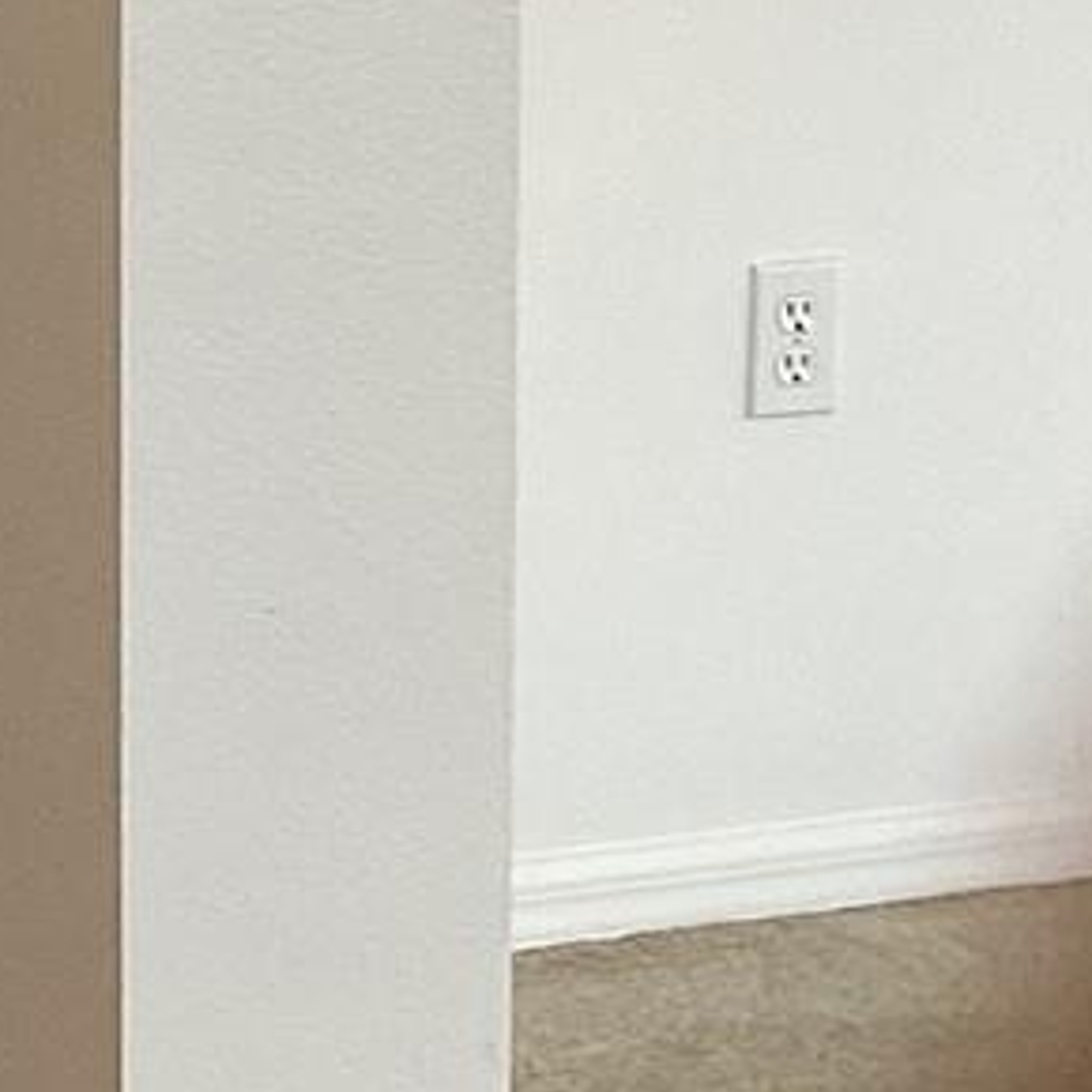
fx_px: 5389
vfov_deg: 11.3
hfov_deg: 10.7
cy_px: -313
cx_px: -990
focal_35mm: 151
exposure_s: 1/50
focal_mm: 3.3
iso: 64
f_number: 2.4
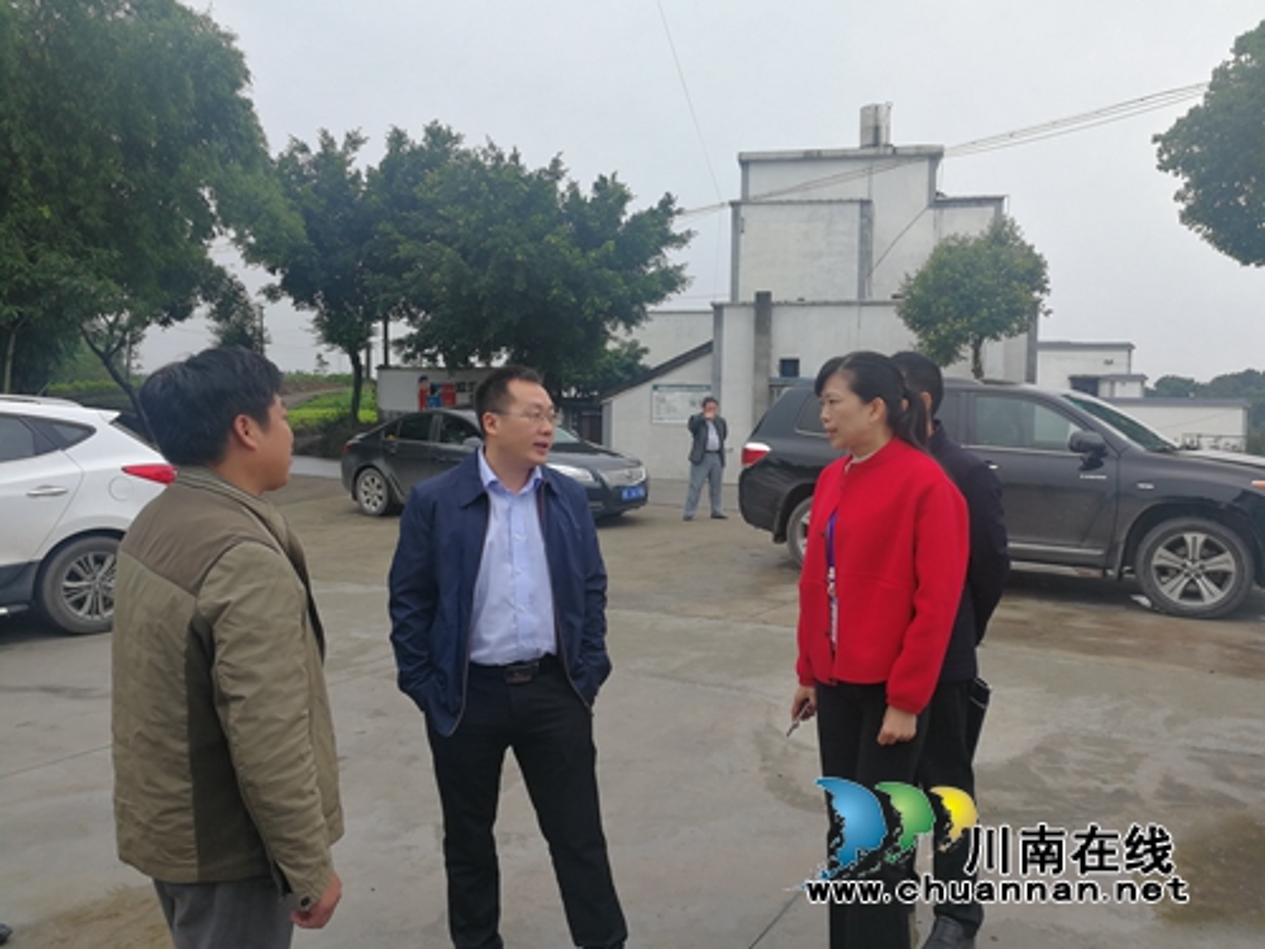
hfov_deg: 65.3
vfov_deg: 51.4
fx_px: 987
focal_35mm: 27
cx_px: 632
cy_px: 474
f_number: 2.2
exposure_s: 1/177
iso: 50
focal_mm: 3.95
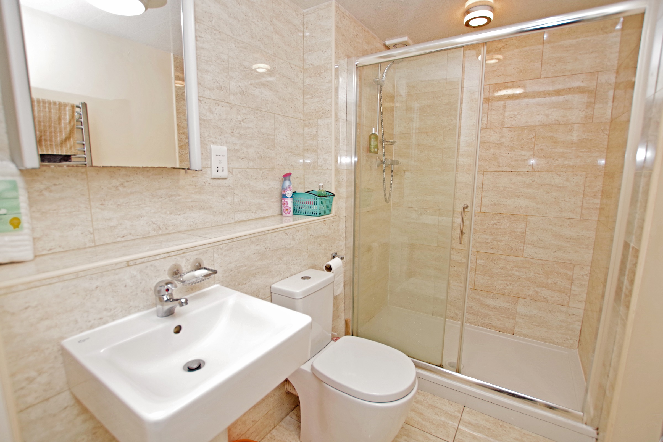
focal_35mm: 16
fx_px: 304
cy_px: 221
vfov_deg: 72.1
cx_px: 332
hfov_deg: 95.0
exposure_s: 1/30
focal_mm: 11
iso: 200
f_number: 3.5
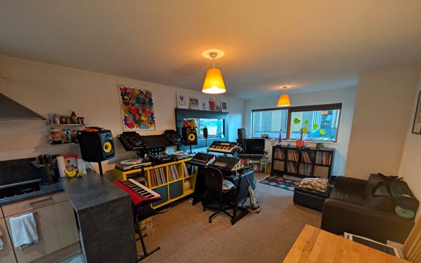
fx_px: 149
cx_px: 212
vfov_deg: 82.0
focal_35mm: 13
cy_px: 156
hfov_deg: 109.4
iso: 55
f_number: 1.7
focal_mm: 2.02
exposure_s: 1/25
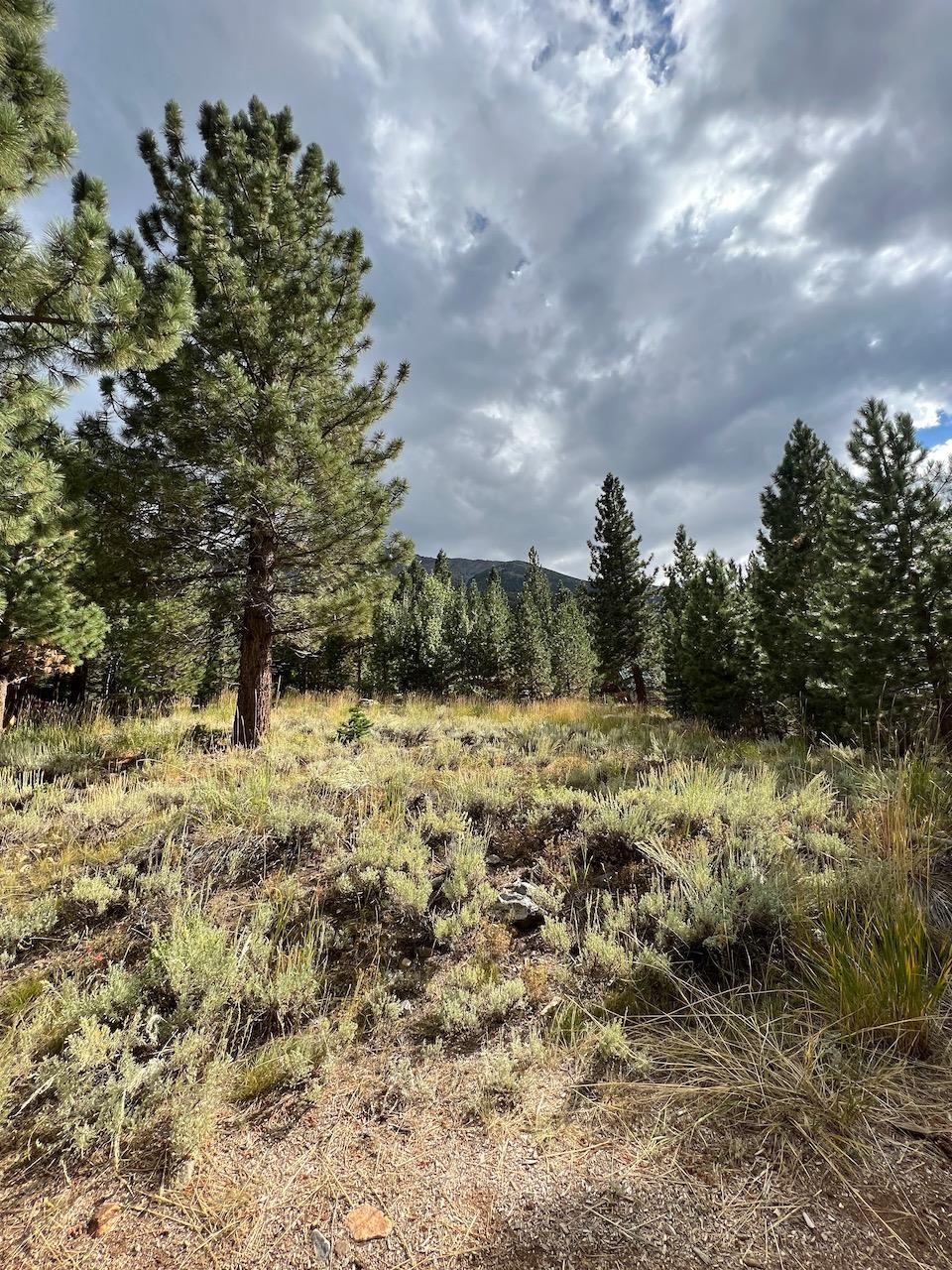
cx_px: 476
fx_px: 477
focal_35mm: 13
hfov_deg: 89.9
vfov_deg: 106.2
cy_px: 635
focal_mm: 1.57
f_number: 1.8
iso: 32
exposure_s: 1/1074
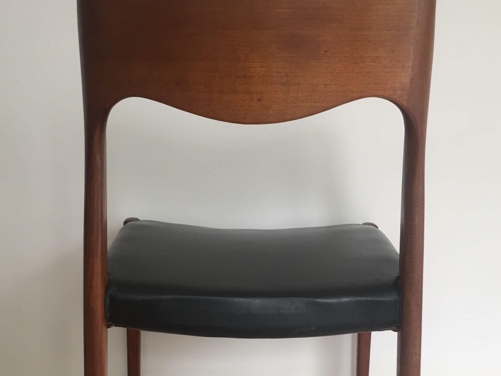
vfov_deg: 34.5
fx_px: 593
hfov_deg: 45.8
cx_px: 253
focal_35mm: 41
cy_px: 275
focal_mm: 4.15
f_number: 2.2
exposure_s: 1/33
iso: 80
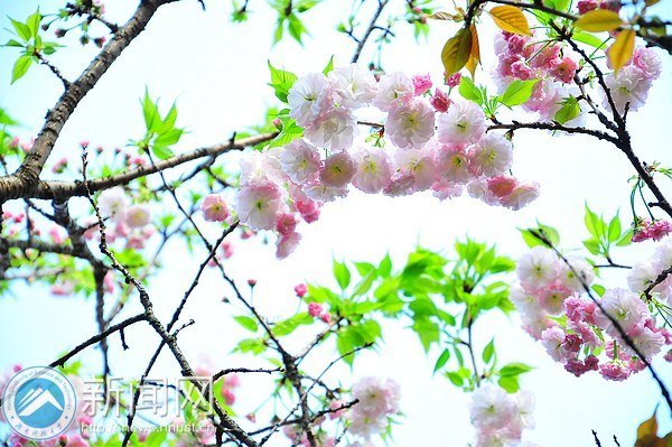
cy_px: 224
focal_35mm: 147
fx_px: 2742
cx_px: 336
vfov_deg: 9.3
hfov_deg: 14.0
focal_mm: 98
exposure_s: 1/1000
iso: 1000
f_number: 5.6
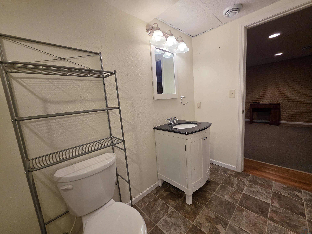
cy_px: 117
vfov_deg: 89.9
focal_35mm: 13
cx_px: 156
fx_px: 117
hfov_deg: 106.2
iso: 125
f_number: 1.9
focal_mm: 2.2
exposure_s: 1/120
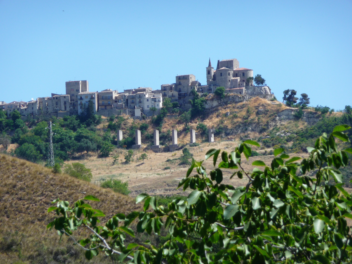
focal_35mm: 280
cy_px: 132
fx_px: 2847
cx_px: 176
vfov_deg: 5.3
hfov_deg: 7.1
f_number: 4.9
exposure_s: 1/500
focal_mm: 47
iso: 100
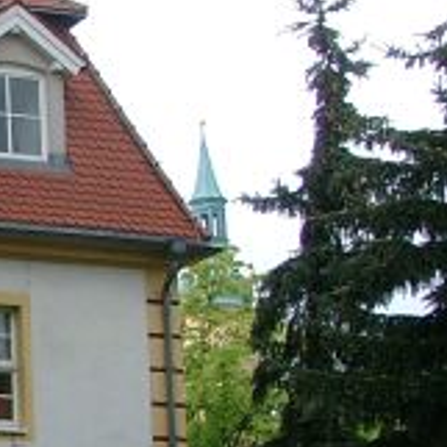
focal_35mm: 149
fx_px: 2177
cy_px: 358
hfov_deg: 10.7
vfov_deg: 11.7
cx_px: -458
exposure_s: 1/229
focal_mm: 7.13
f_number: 4
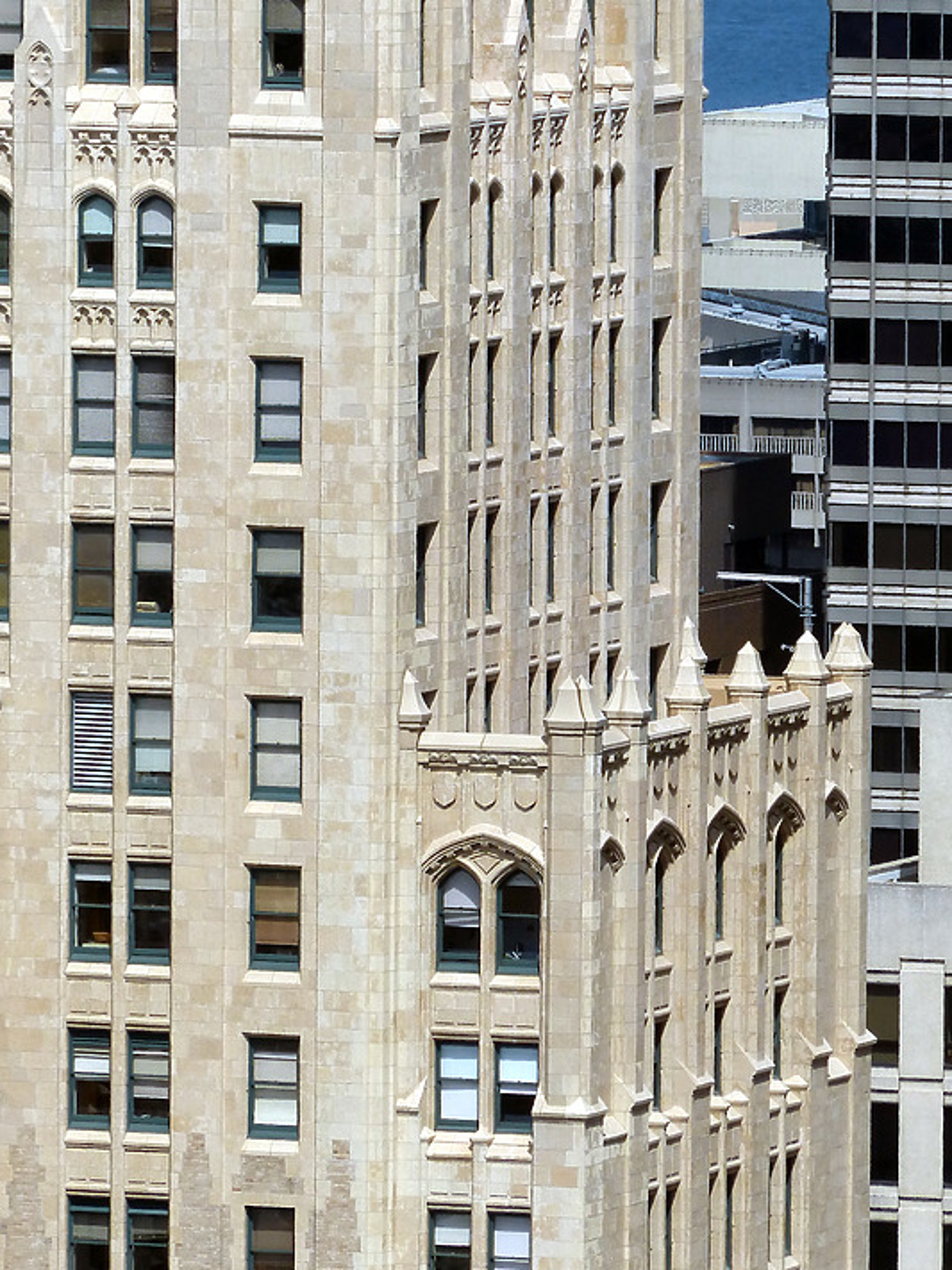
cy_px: 489
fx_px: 20247
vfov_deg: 3.6
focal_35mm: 552
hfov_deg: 2.7
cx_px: 515
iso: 100
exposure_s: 1/1600
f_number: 4.5
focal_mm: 78.4
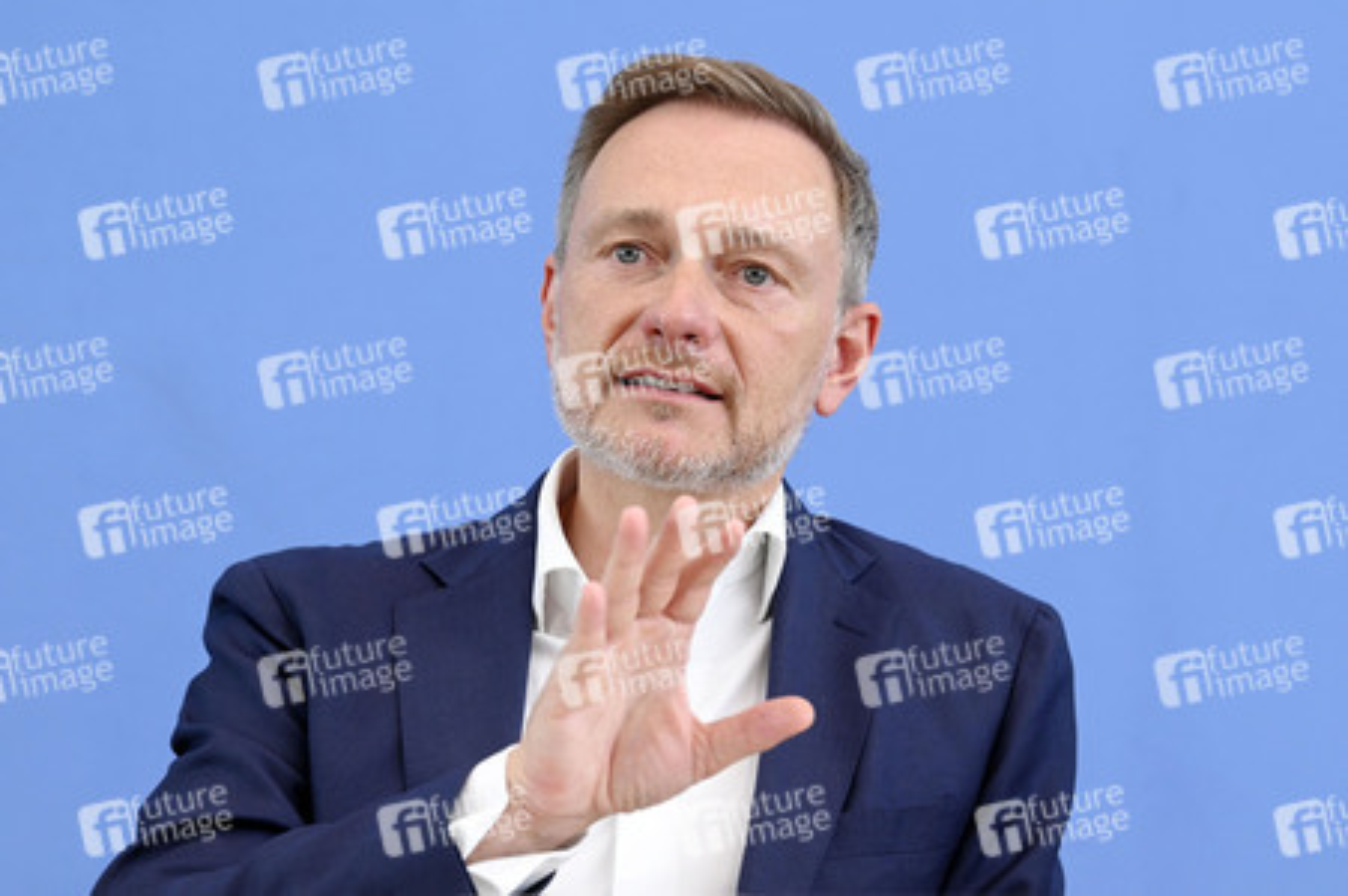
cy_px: 448
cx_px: 674
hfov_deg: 18.6
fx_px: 4116
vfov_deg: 12.4
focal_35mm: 110
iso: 2500
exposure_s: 1/800
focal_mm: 110
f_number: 5.6
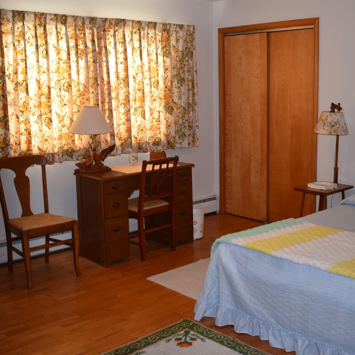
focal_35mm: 43
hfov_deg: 39.1
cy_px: 162
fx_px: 499
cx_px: 206
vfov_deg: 39.1
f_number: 4
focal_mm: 20
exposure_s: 1/60
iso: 450
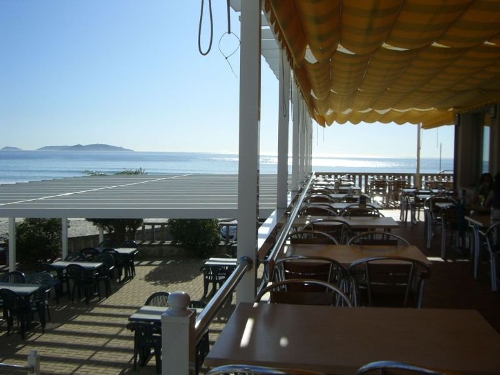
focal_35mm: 38
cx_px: 250
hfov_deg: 49.0
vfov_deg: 37.7
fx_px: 549
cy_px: 188
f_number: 4.3
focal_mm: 6.2
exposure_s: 1/1250
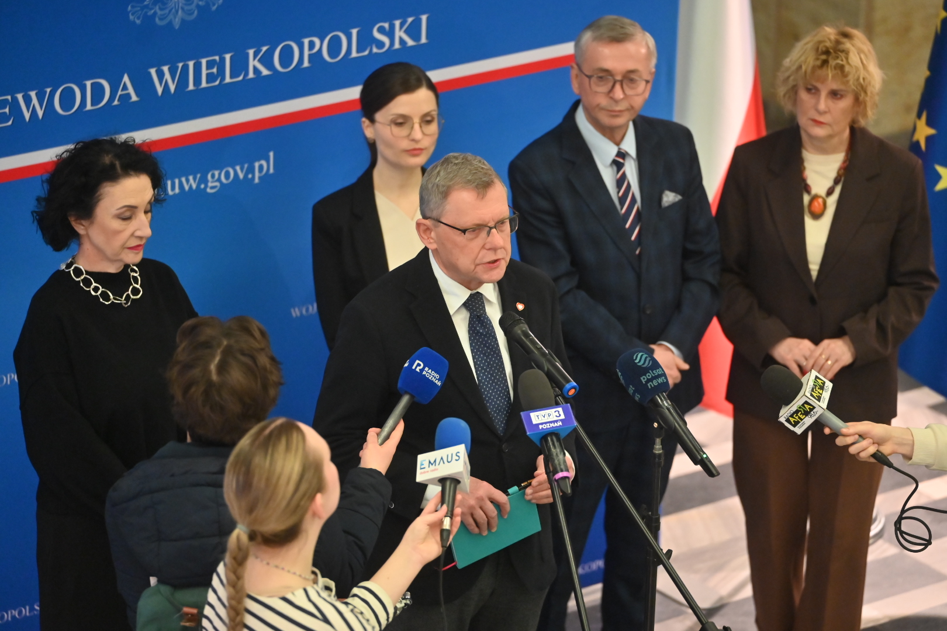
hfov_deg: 14.2
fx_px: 3814
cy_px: 316
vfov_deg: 9.5
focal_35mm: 145
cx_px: 474
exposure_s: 1/400
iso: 4500
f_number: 2.8
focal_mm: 145
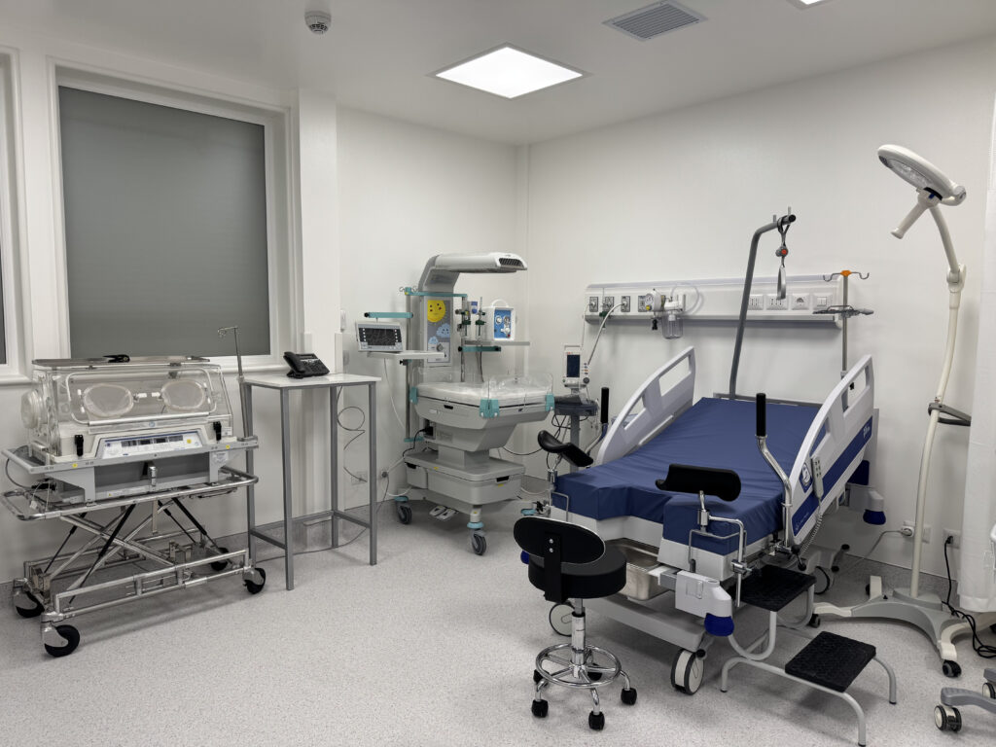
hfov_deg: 71.6
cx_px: 498
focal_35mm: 24
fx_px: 691
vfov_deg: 56.8
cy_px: 374
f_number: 1.78
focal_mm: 6.76
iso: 64
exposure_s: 1/121
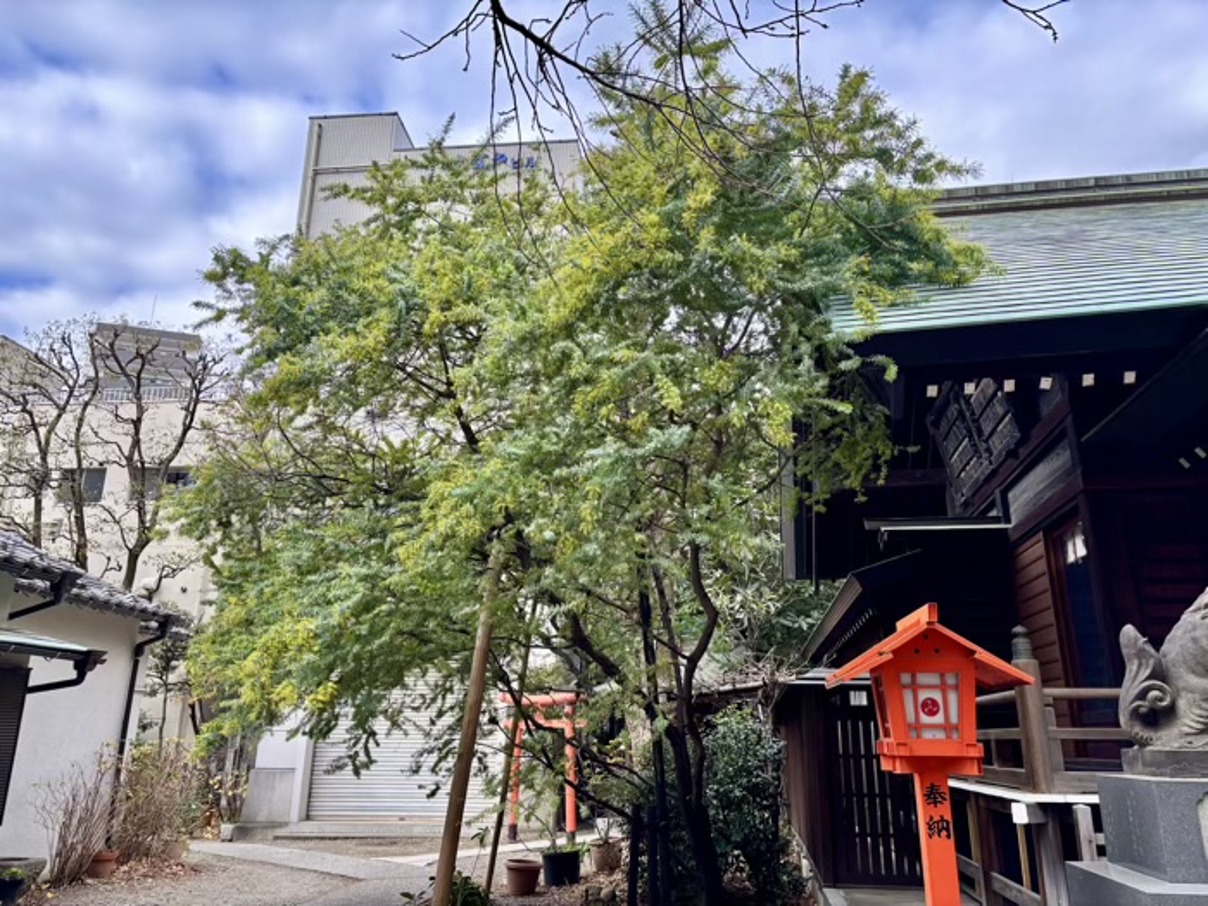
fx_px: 907
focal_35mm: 26
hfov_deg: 67.3
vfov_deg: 53.1
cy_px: 453
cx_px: 604
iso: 50
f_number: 1.6
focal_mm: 5.96
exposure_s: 1/458
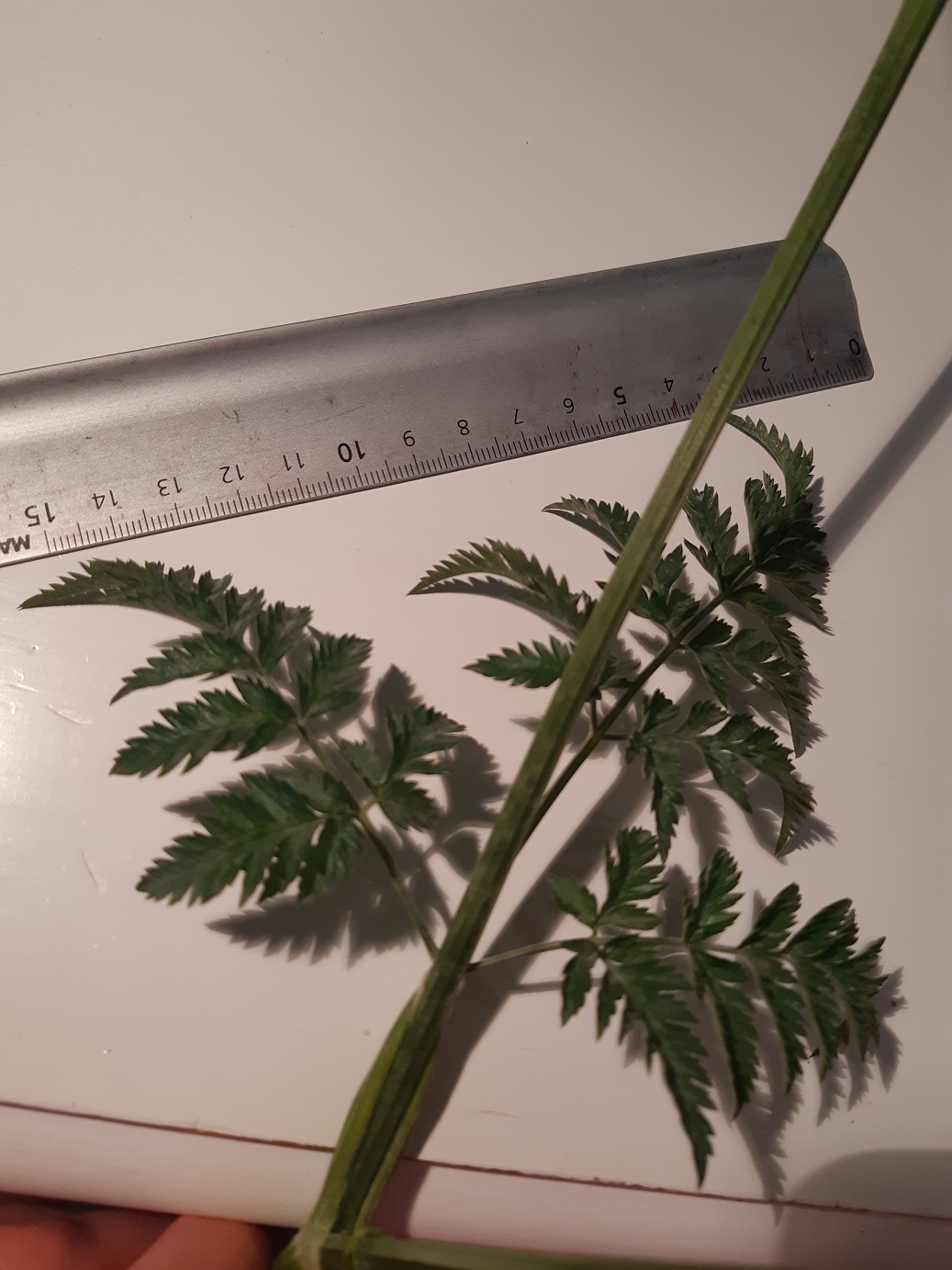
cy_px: 635
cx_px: 476
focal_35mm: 26
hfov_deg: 53.1
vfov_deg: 67.3
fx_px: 954
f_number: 1.7
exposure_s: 1/100
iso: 64
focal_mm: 3.93
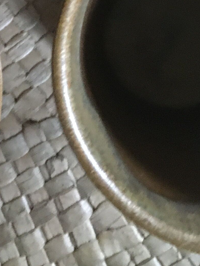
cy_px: -171
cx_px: -29
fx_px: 863
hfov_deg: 12.9
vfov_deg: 15.7
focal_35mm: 112
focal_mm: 4.15
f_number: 2.2
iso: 400
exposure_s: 1/17
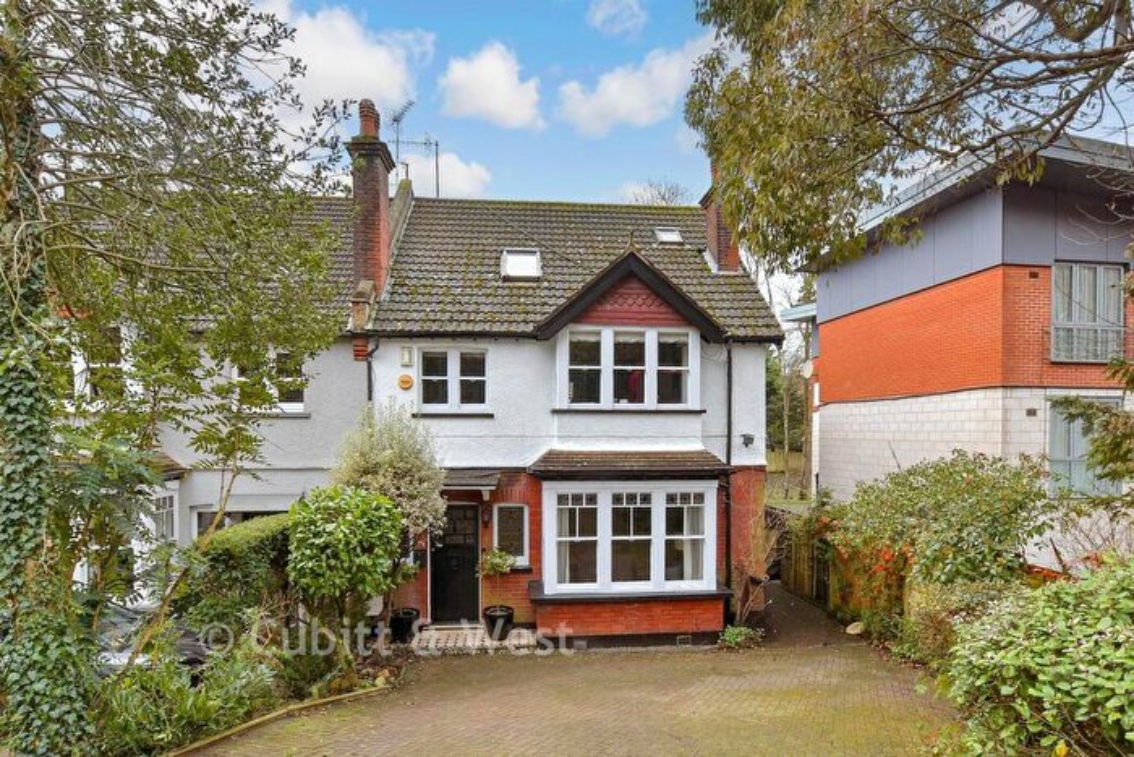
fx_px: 473
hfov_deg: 100.4
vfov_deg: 77.4
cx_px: 567
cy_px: 378
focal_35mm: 15
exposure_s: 1/50
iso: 160
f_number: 8
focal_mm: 10
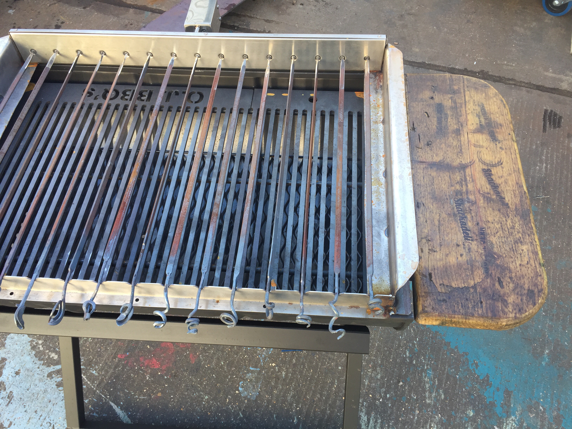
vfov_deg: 48.2
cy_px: 214
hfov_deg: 61.7
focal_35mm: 29
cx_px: 286
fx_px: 479
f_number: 2.2
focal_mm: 4.15
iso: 40
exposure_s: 1/100
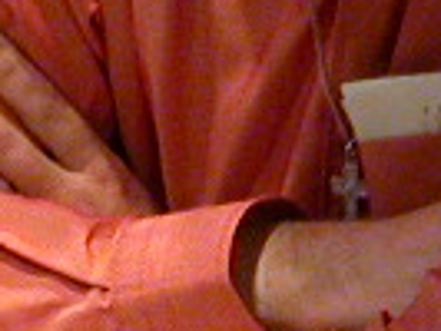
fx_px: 3736
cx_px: 206
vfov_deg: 5.1
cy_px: 245
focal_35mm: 293
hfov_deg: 6.8
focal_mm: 7.85
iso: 217
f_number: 2.6
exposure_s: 1/4.1
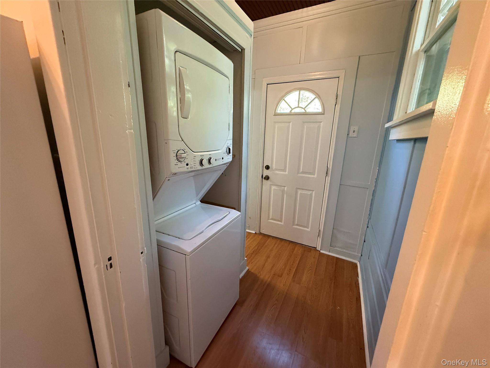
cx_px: 245
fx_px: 198
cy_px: 184
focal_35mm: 14
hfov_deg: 102.1
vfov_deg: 85.7
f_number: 2.2
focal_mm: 2.22
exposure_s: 1/60
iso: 640
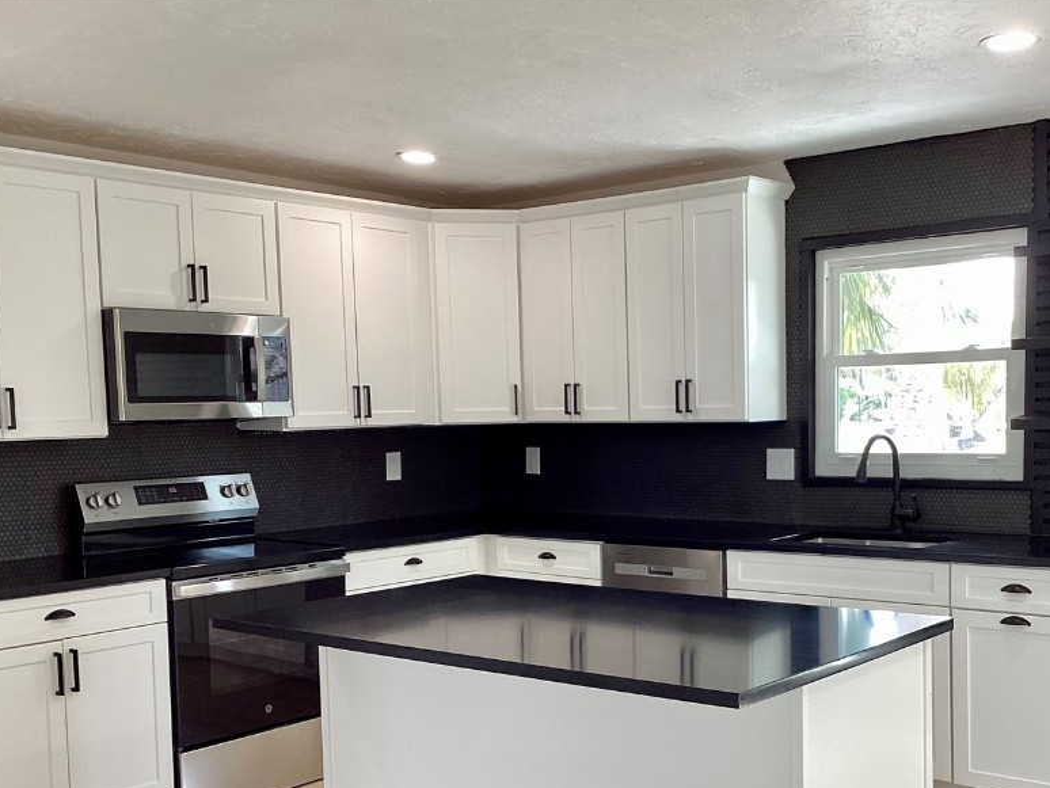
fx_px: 1244
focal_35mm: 41
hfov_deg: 45.6
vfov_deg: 34.9
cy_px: 513
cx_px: 621
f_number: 2.4
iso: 50
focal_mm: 3.3
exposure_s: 1/60
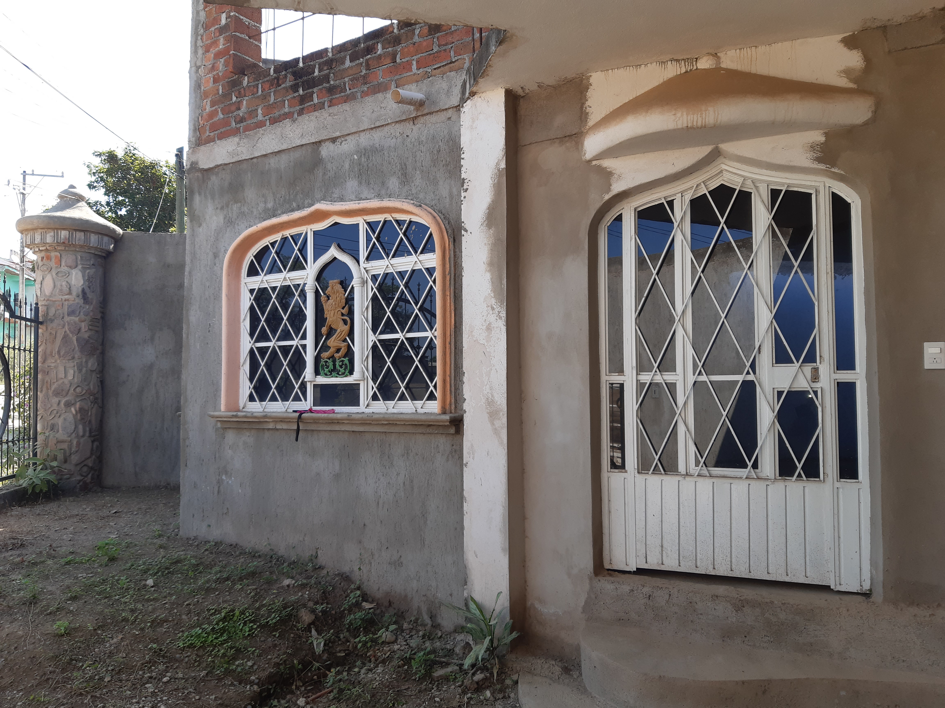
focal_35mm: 26
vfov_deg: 53.1
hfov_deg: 67.3
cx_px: 472
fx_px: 710
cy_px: 354
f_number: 1.7
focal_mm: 3.92
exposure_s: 1/534
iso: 100
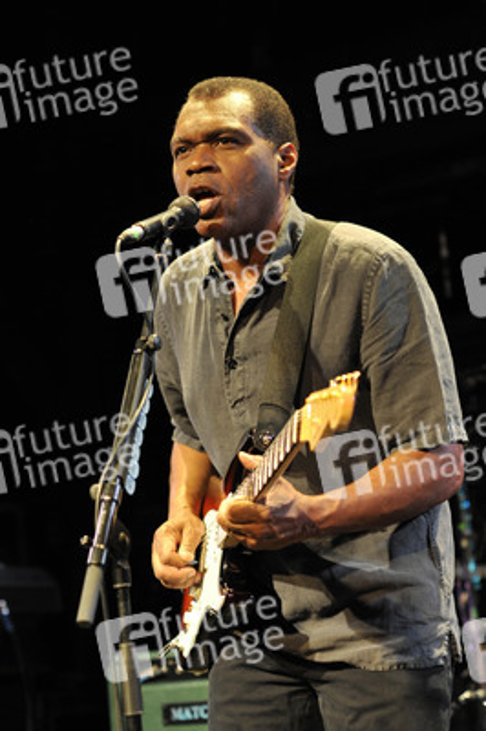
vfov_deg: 23.9
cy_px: 366
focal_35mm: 85
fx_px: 1724
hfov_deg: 16.0
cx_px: 243
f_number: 4
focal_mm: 85
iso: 1600
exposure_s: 1/200
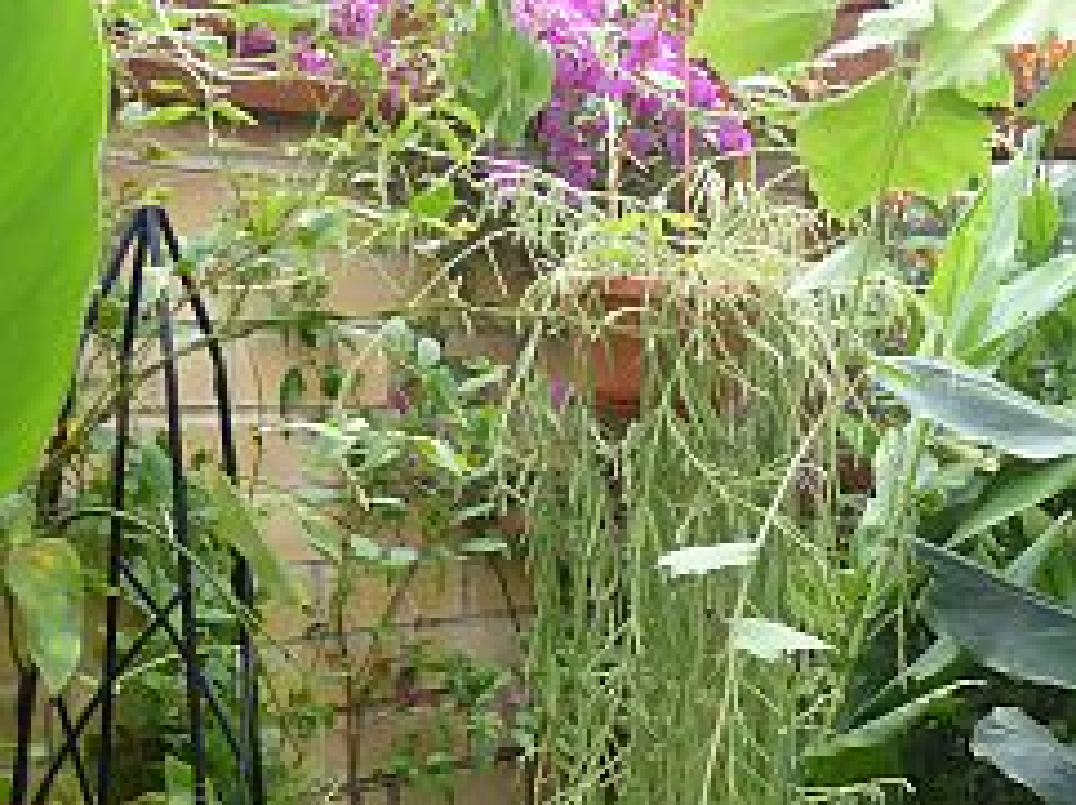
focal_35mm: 90
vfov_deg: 16.3
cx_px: 907
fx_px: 2795
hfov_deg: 21.4
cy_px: 632
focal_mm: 5.8
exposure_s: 1/60
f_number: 3.6
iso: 320
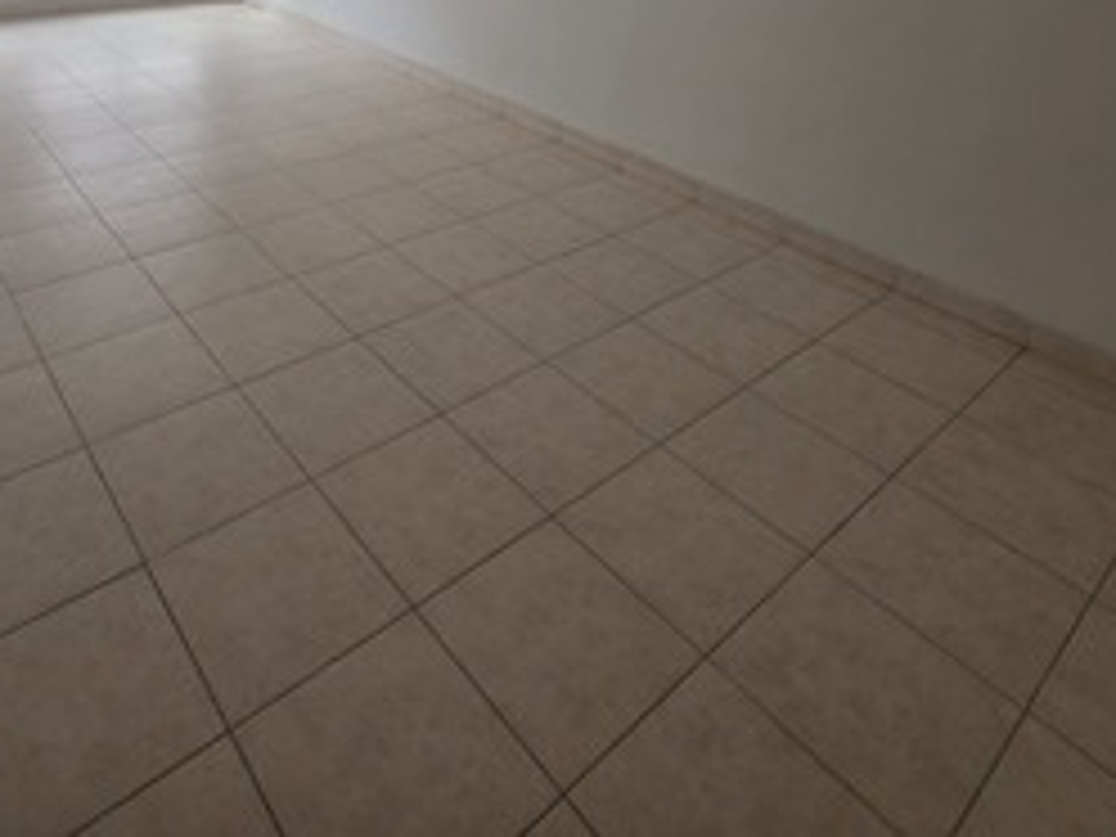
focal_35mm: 24
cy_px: 70
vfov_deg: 49.9
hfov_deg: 70.2
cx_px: 403
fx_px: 774
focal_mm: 2.2
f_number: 1.9
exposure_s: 1/100
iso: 200
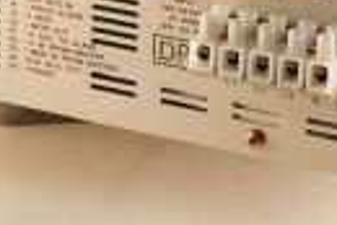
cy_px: -182
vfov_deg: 5.9
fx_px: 2155
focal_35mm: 230
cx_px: 176
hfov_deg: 8.9
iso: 1600
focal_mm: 50
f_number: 13
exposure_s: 1/160
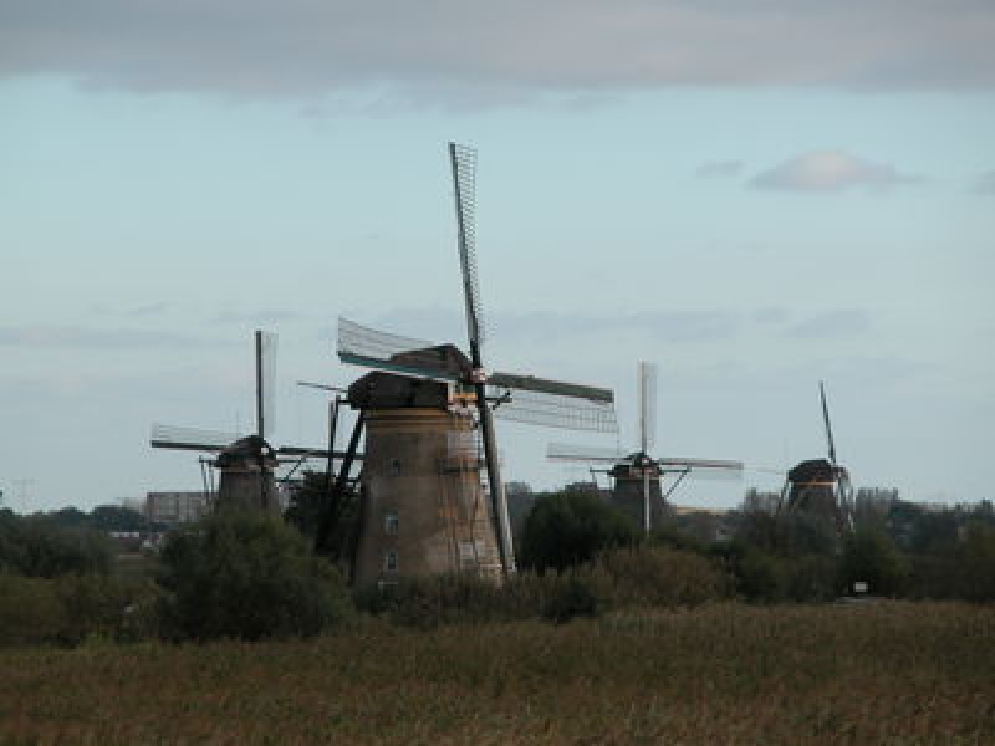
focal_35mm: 276
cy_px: 373
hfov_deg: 7.2
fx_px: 7933
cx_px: 498
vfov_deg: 5.4
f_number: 5.3
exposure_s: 1/312
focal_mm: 71.2
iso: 100
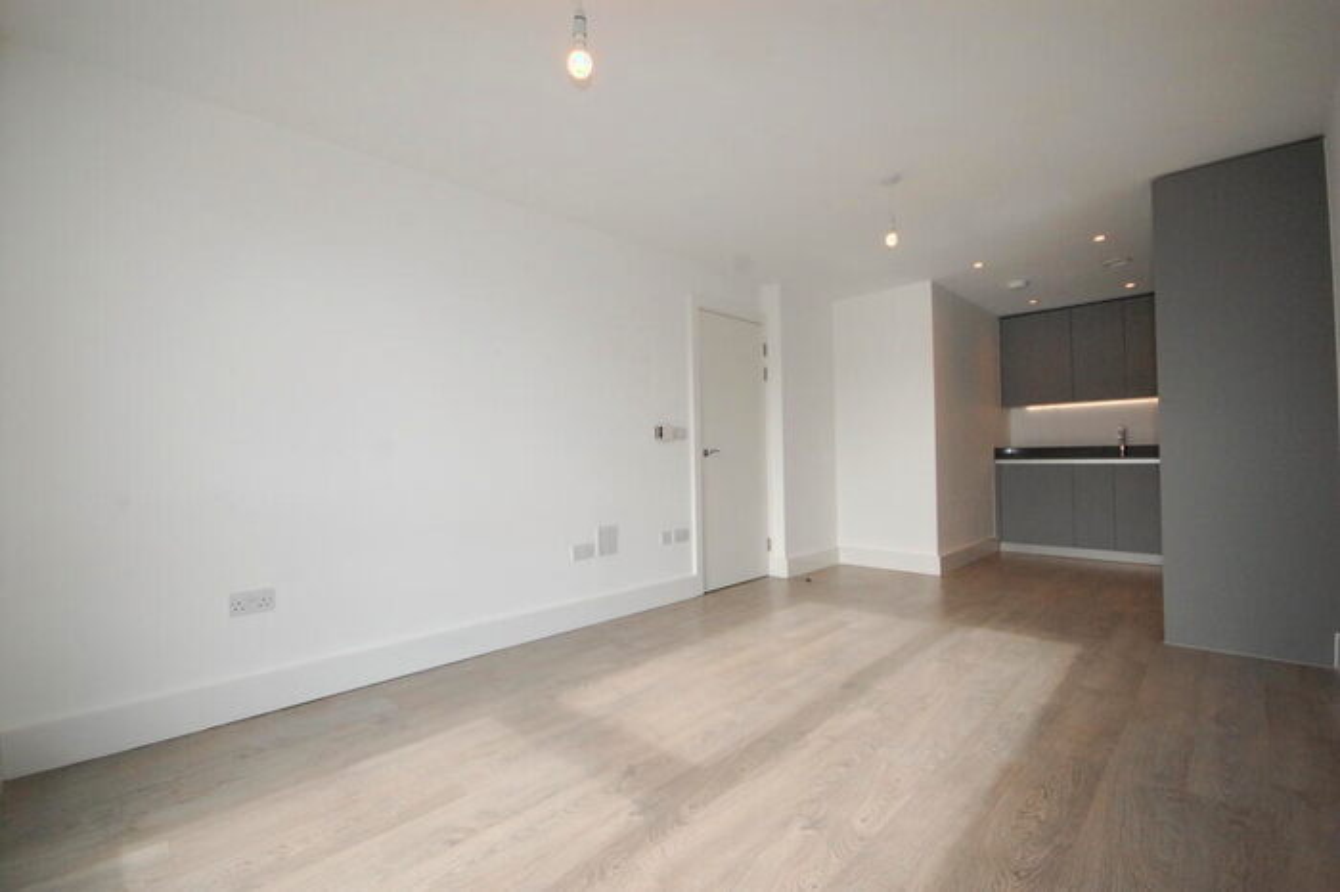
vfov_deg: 77.3
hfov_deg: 100.4
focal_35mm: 15
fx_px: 558
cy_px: 446
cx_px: 670
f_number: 6.3
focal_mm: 10
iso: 1600
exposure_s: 1/500
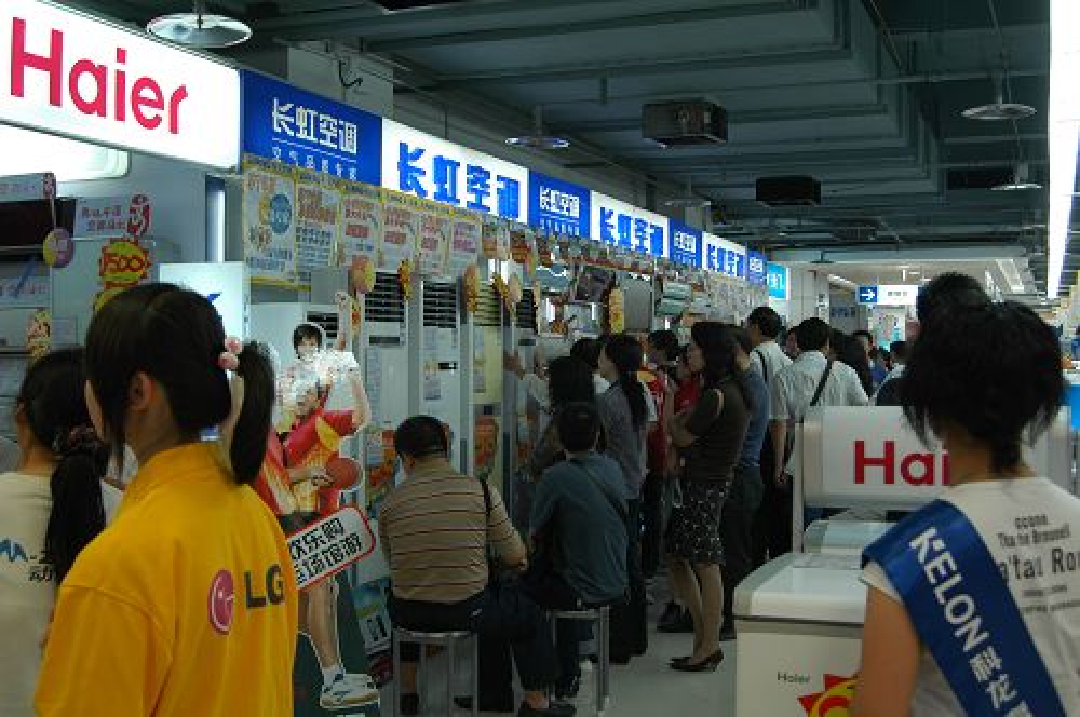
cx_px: 540
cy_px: 358
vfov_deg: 31.8
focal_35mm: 42
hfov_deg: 46.5
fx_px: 1258
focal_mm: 28
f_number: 5
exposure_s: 1/50
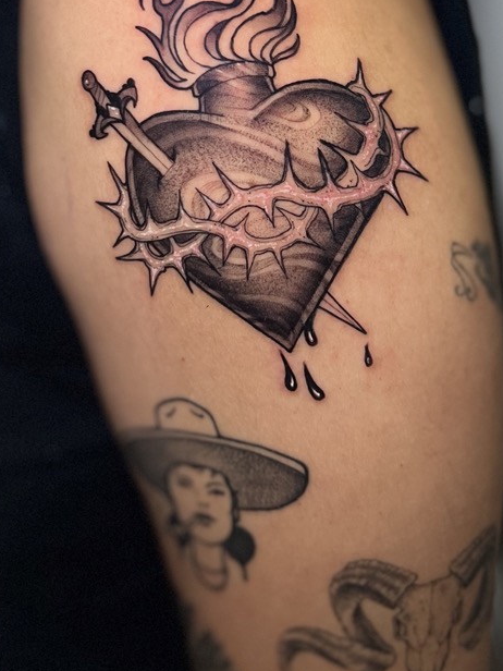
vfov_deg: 34.2
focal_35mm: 54
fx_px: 1046
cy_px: 109
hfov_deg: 27.0
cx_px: 237
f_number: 1.5
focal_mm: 5.7
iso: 320
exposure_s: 1/50
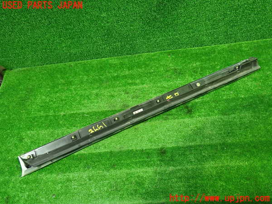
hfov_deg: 60.0
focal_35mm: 30
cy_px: 102
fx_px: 236
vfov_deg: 46.8
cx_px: 136
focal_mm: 5.4
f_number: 2.3
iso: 640
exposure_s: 1/30
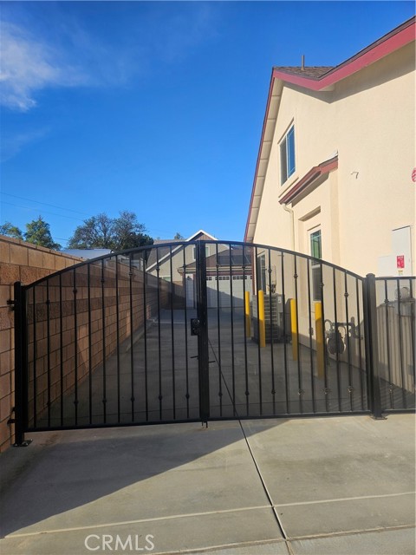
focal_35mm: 23
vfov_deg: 73.9
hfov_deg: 58.9
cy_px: 278
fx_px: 369
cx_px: 208
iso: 25
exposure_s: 1/1546
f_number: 1.8
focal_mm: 5.4
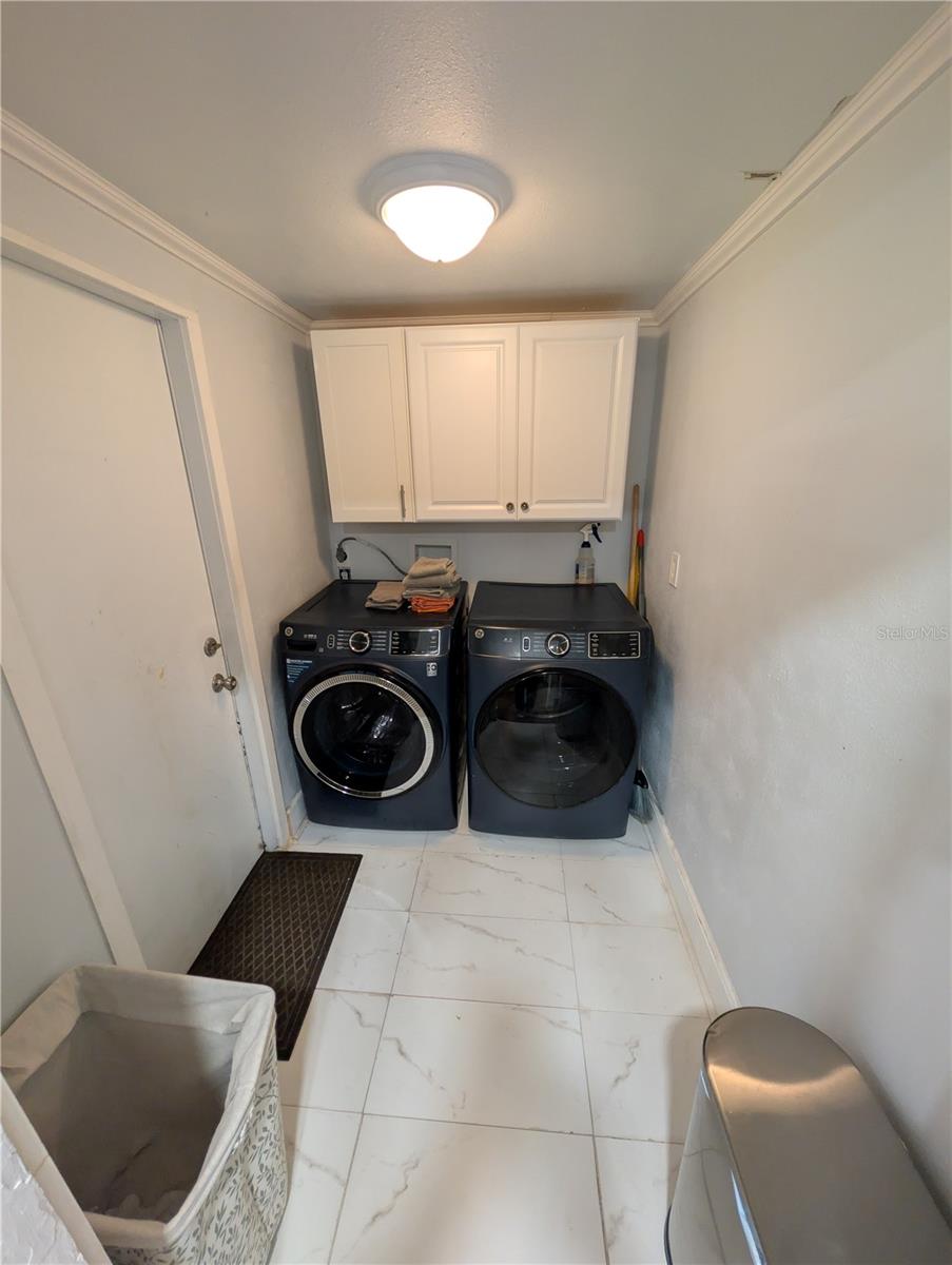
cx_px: 476
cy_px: 632
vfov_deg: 110.5
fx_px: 439
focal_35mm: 12
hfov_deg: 94.6
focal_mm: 2.02
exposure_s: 1/60
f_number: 1.7
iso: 334
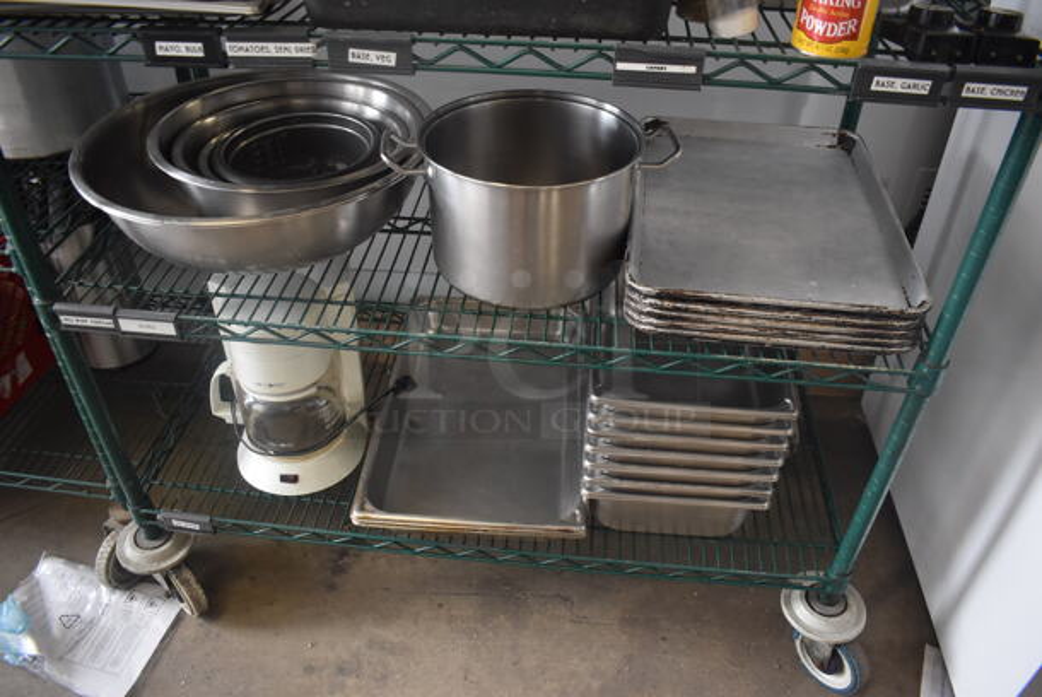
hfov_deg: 67.3
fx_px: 782
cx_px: 521
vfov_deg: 48.0
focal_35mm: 27
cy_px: 348
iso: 1100
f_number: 3.5
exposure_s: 1/125
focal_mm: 18
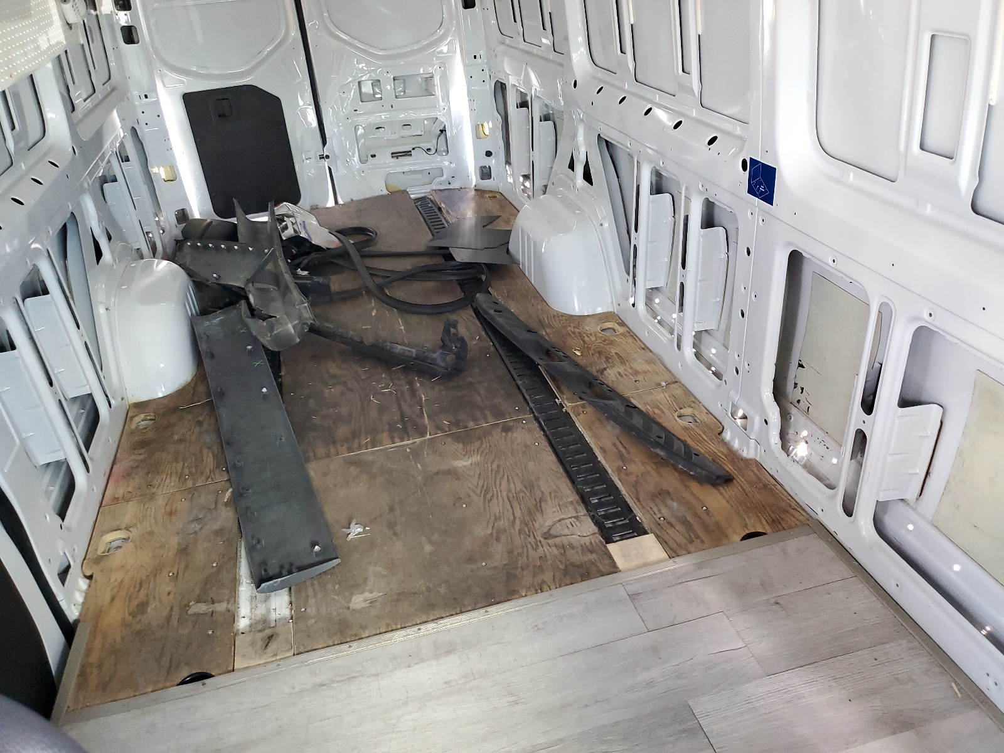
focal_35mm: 26
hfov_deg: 67.3
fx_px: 754
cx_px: 502
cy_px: 376
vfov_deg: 53.1
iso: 299
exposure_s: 1/60.2
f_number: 1.5
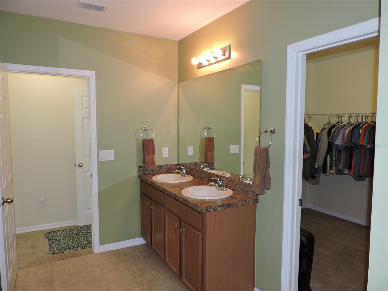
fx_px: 269
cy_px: 146
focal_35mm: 24
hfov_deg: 71.6
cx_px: 194
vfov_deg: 56.8
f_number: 3
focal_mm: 4.3
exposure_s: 1/30
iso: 200
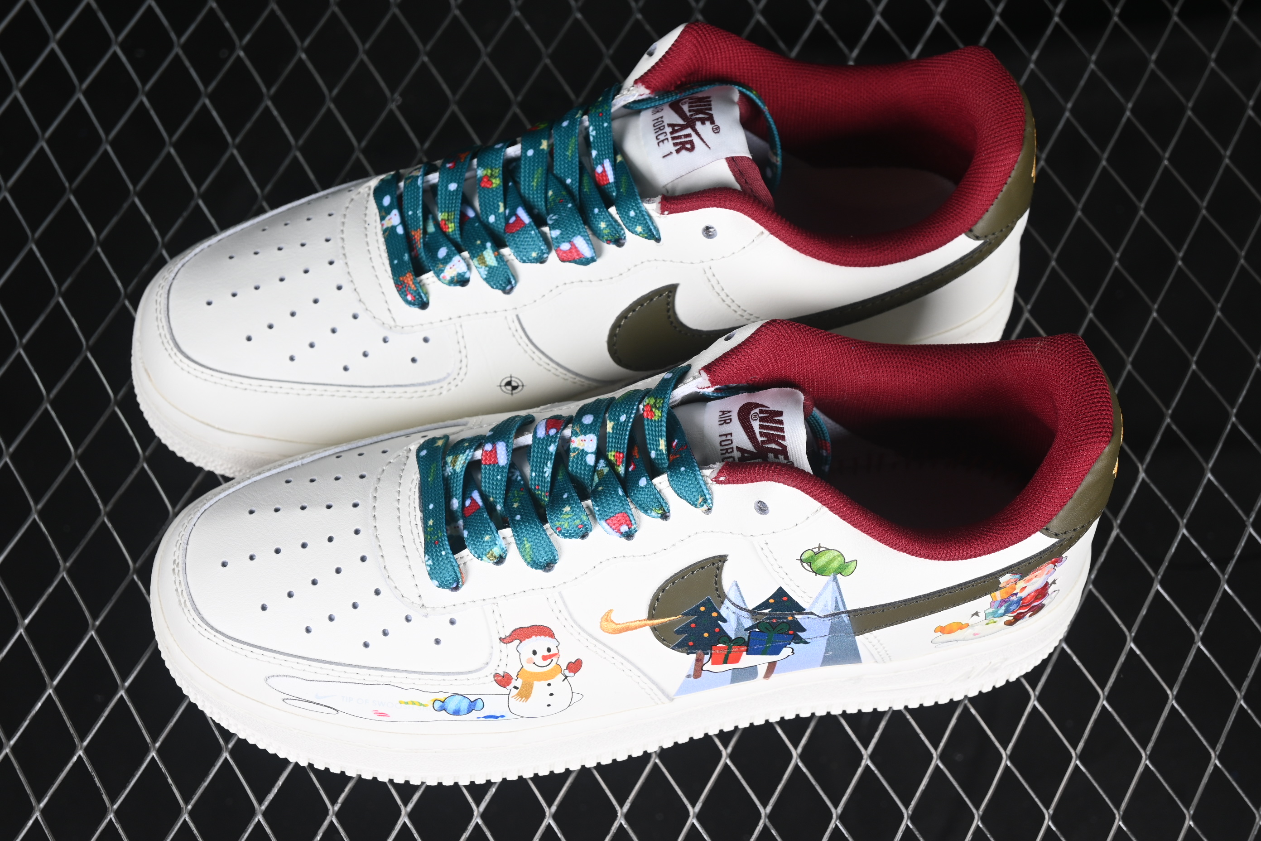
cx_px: 630
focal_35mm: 75
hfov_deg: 27.0
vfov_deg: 18.2
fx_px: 2627
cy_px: 420
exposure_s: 1/80
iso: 160
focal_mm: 50
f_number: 7.1
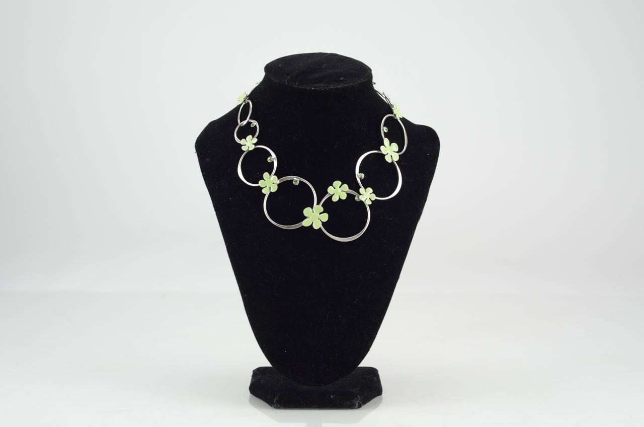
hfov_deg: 27.0
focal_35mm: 75
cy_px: 214
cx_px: 322
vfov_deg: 18.1
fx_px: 1339
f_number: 5
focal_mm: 50
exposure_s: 1/125
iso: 640
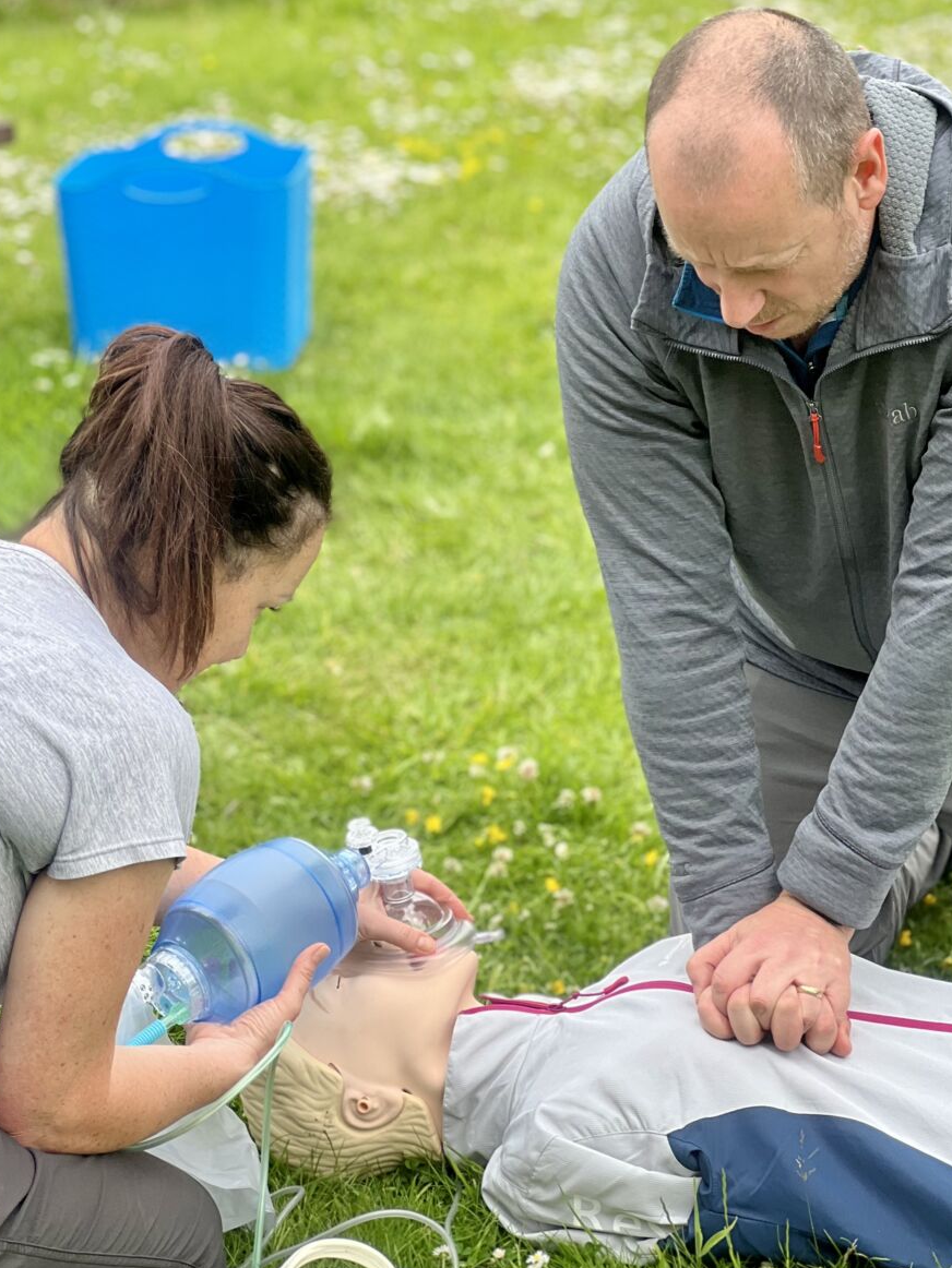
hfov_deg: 14.0
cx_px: 449
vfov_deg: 18.5
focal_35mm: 106
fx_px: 3885
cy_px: 539
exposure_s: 1/121
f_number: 2.8
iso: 25
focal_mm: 9
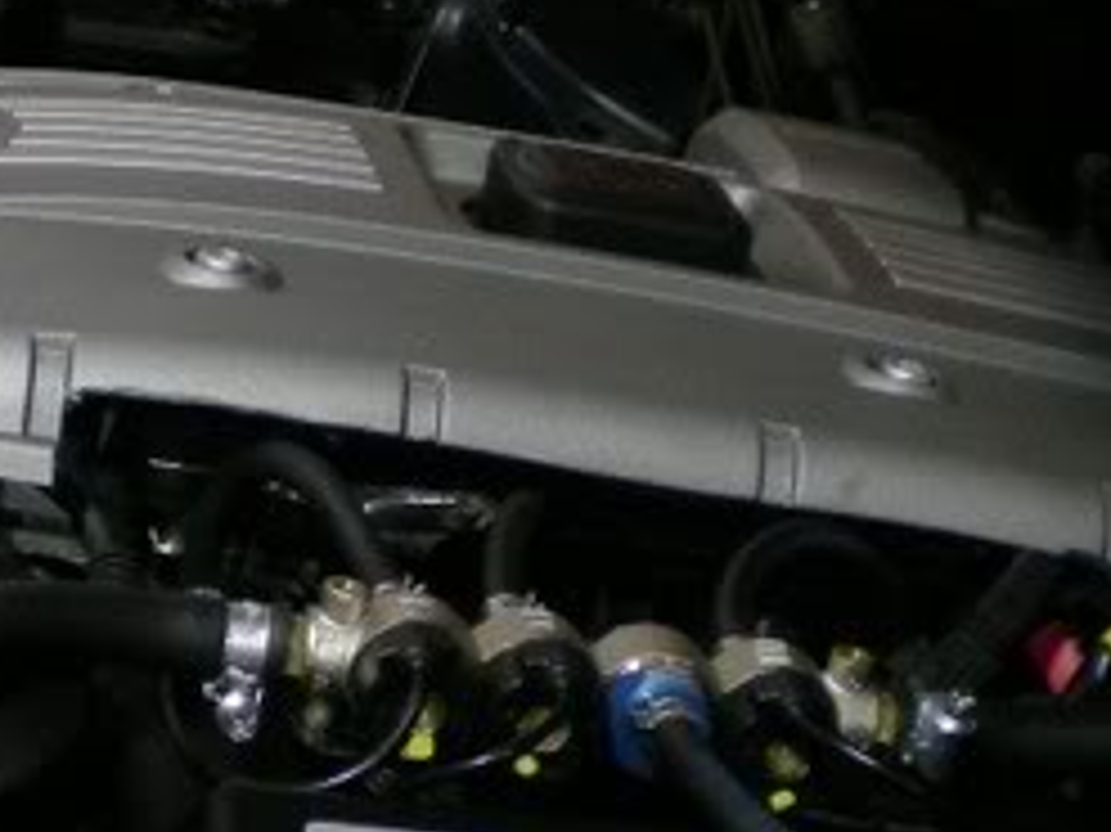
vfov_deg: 11.9
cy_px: 819
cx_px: 256
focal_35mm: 123
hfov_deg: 15.9
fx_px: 3946
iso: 167
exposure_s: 1/62.6
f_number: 3.1
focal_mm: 6.3
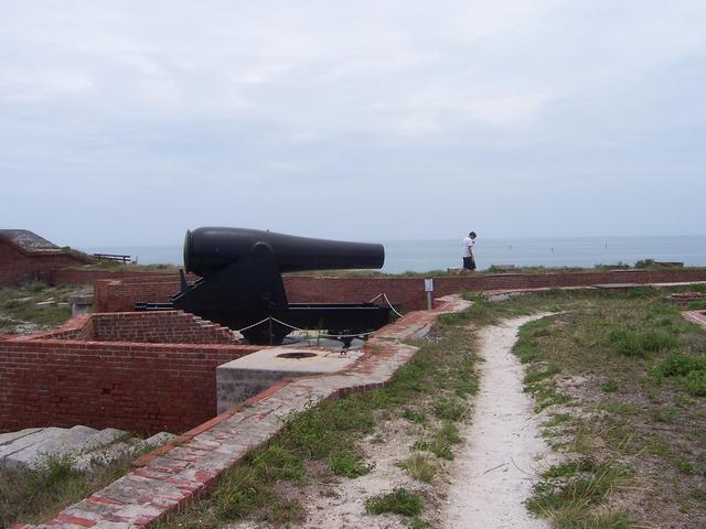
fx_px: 734
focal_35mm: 36
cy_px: 264
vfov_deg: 39.7
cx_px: 353
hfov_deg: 51.4
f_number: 4.8
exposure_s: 1/750
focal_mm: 6
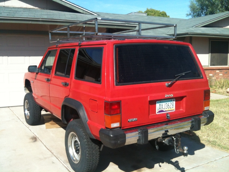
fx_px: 232
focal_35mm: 35
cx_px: 114
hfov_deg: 52.6
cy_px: 86
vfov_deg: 40.7
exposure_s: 1/810
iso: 64
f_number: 2.8
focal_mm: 3.85
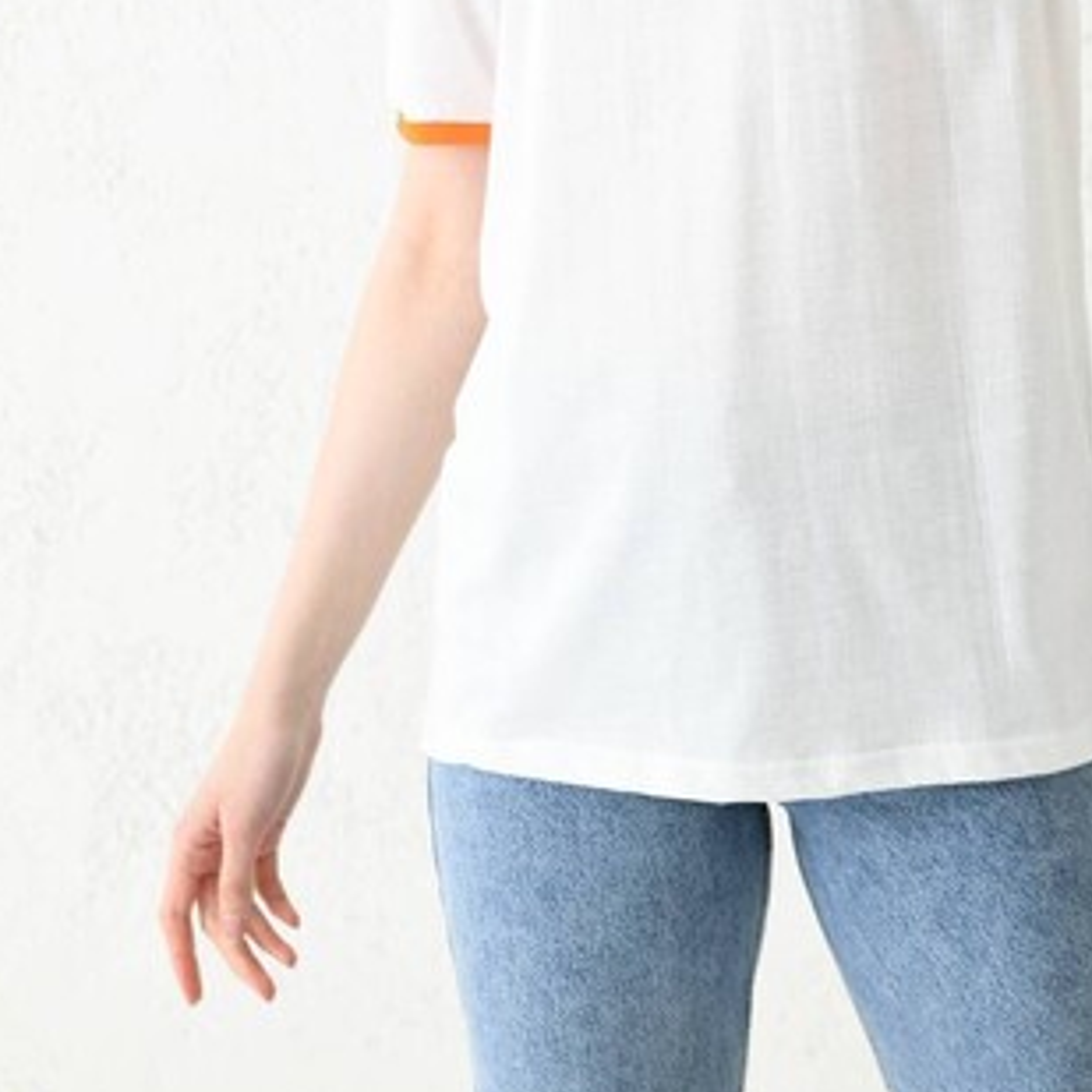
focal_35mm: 136
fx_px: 4854
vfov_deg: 12.7
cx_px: 661
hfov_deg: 12.8
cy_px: 35
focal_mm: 66
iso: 100
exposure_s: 1/160
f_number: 5.6
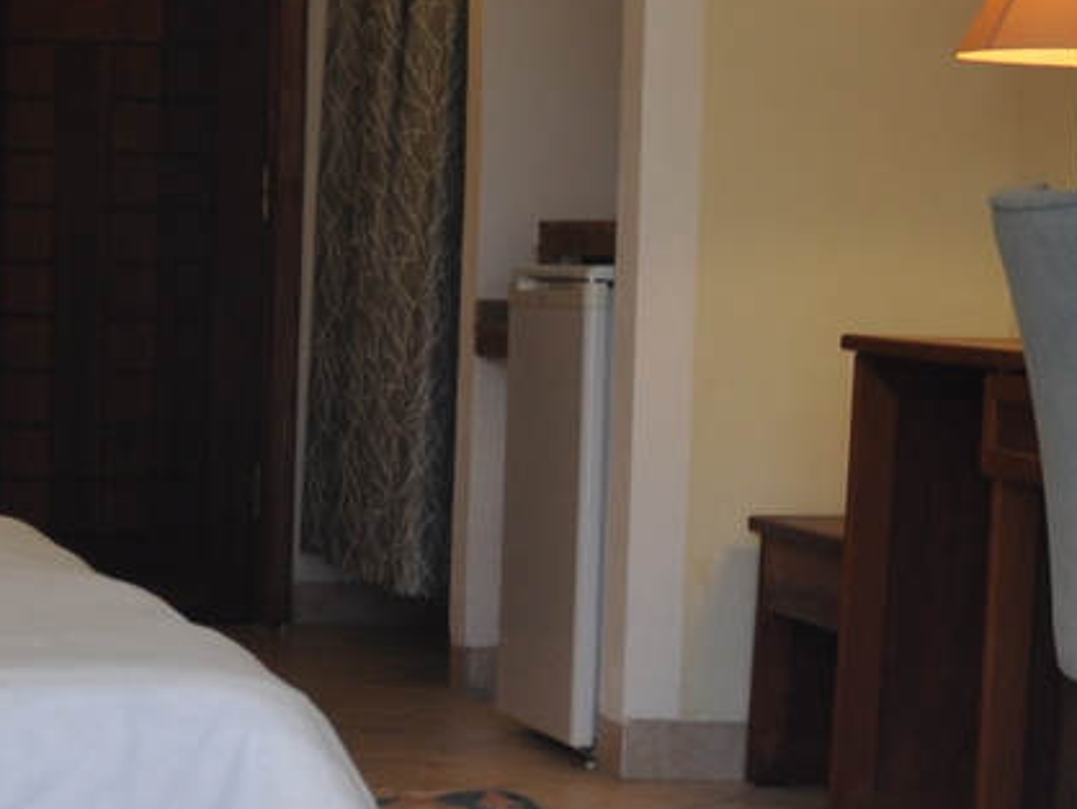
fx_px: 3705
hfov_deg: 15.8
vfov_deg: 12.4
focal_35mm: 119
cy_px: 620
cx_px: -255
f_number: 5.6
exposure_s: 1/30
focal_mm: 18
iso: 200
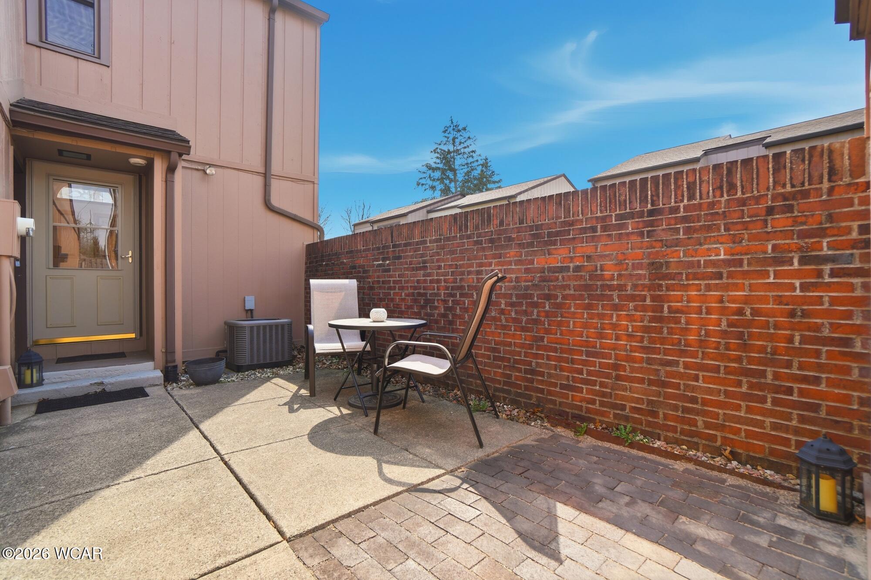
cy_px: 290
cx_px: 436
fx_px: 363
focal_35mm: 15
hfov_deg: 100.4
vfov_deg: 77.3
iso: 100
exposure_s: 1/4000
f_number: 4.5
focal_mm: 10
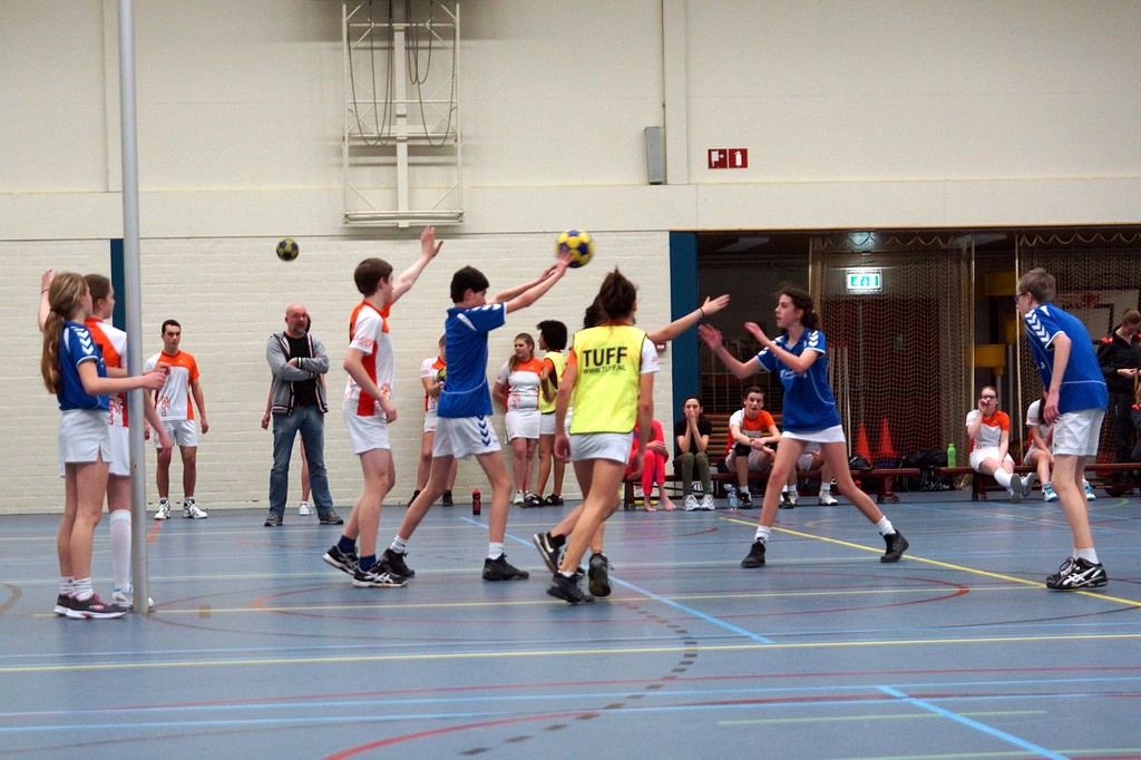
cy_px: 380
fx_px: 2376
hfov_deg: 27.0
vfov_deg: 18.2
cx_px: 570
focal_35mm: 75
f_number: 2.8
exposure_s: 1/160
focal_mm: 50
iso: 800
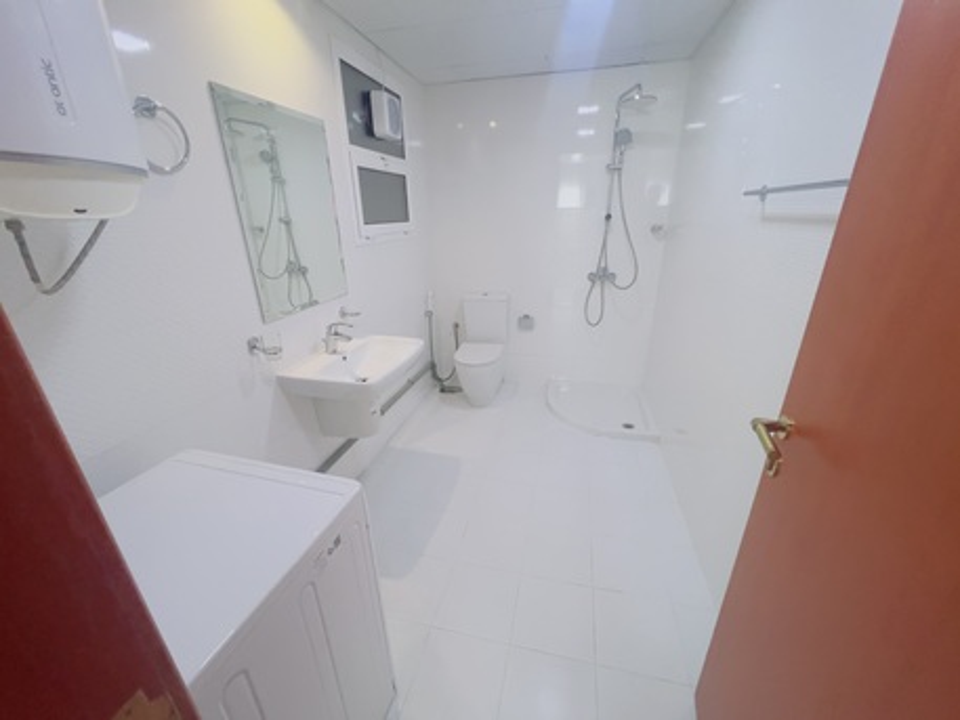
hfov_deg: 106.2
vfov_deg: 89.9
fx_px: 361
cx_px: 480
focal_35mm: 13
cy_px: 360
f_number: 1.8
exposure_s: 1/100
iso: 250
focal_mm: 1.57
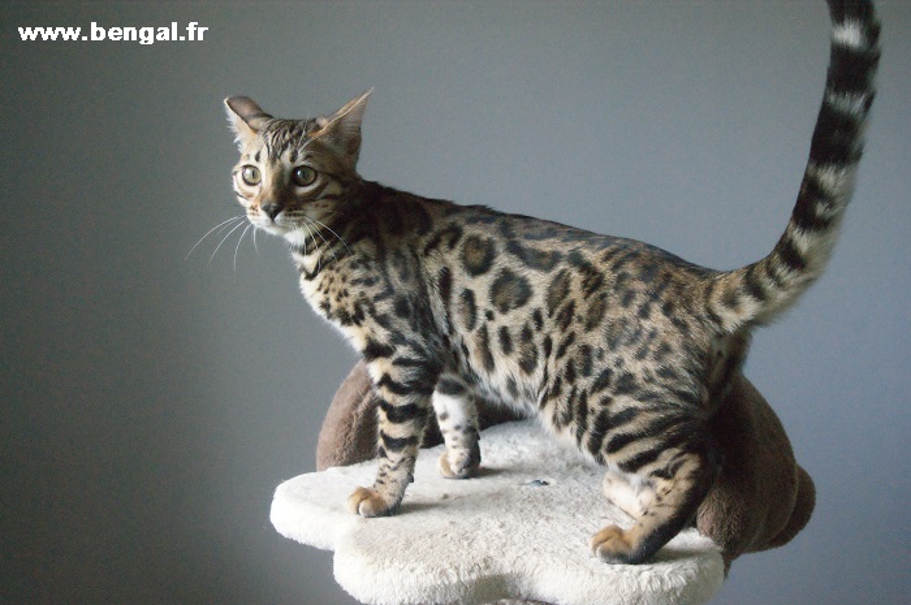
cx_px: 456
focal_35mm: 42
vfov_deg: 31.8
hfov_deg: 46.4
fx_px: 1062
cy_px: 302
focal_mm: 28
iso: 3200
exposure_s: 1/250
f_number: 7.1
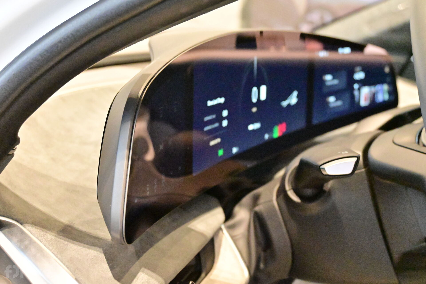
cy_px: 142
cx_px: 213
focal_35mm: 62
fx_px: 728
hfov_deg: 32.6
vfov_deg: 22.1
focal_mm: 41
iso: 12800
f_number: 5.6
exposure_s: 1/60
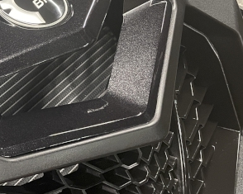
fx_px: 496
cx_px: -58
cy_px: 98
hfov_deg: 24.6
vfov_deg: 22.2
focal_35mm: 69
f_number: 1.6
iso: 500
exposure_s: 1/40
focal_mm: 4.2
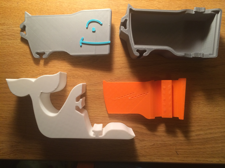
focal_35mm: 30
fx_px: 195
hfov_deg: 60.0
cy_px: 84
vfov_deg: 46.8
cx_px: 112
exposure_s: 1/30
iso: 160
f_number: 2.2
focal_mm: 4.12
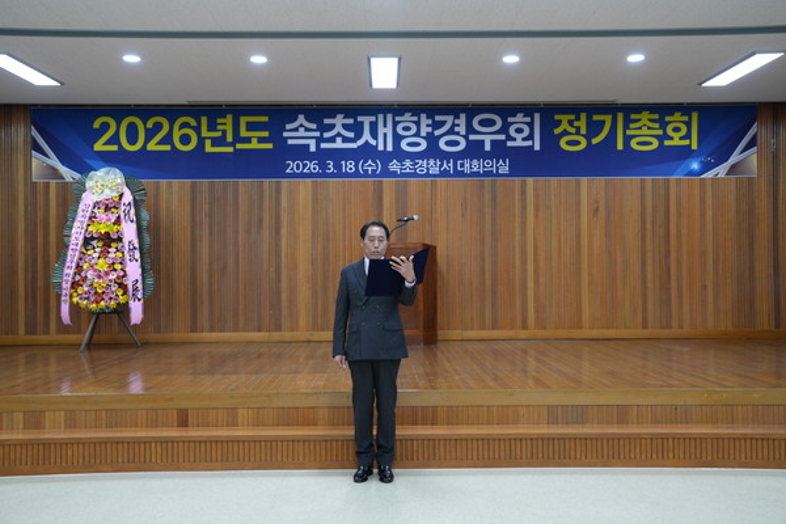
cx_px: 393
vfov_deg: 36.9
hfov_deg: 53.1
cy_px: 262
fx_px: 786
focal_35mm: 36
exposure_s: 1/160
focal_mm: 36
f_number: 4
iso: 2500
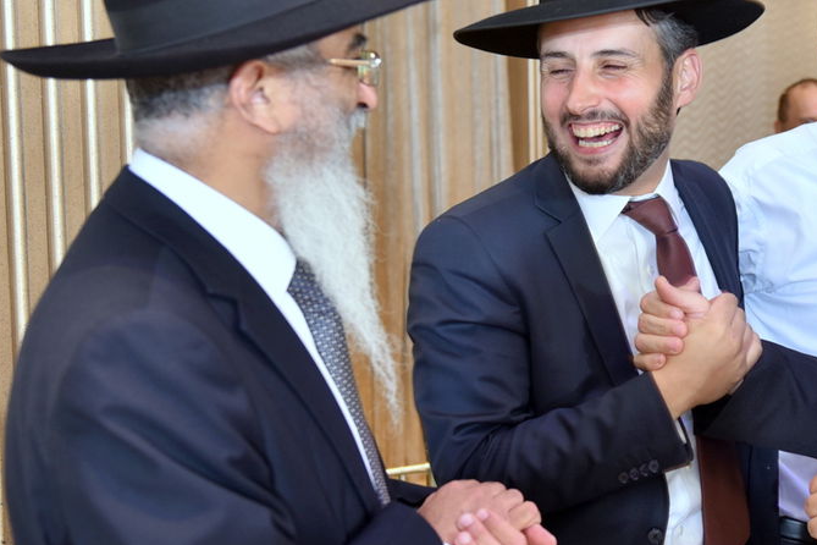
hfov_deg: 29.2
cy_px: 277
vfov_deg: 20.3
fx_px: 1520
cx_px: 691
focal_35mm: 67
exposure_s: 1/60
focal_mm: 32
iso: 400
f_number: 3.2
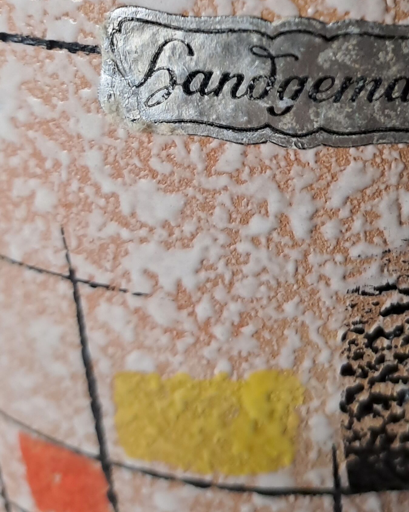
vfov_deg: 30.6
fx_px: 878
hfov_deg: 25.9
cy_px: 21
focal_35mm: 58
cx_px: 305
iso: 320
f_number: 1.8
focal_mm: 4.65
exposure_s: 1/50
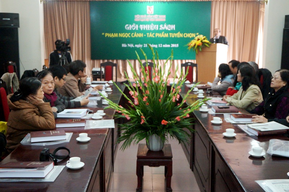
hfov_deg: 46.4
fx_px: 337
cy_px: 96
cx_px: 144
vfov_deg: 31.8
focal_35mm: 42
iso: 3200
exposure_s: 1/125
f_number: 4.5
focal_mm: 28
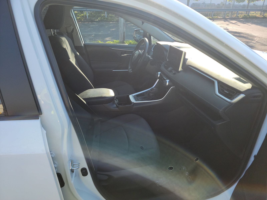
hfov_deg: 71.6
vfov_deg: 56.8
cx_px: 134
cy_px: 100
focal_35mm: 24
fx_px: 185
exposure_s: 1/220
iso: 50
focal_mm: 6.7
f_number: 1.8
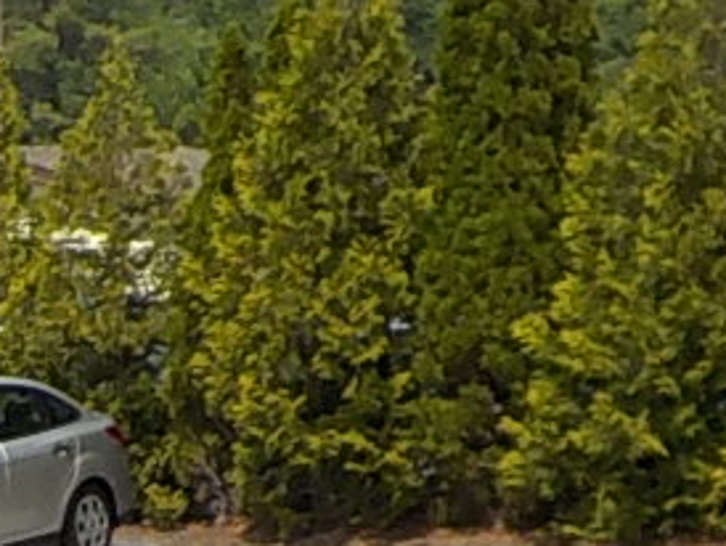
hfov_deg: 10.7
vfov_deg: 8.2
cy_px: 994
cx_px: -506
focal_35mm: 175
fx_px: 3673
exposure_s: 1/1250
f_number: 3.3
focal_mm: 4.1
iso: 125
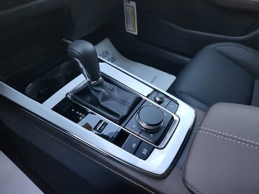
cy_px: 97
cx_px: 130
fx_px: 172
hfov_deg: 73.9
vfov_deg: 58.9
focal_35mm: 23
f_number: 1.8
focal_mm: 5.4
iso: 800
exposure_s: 1/60
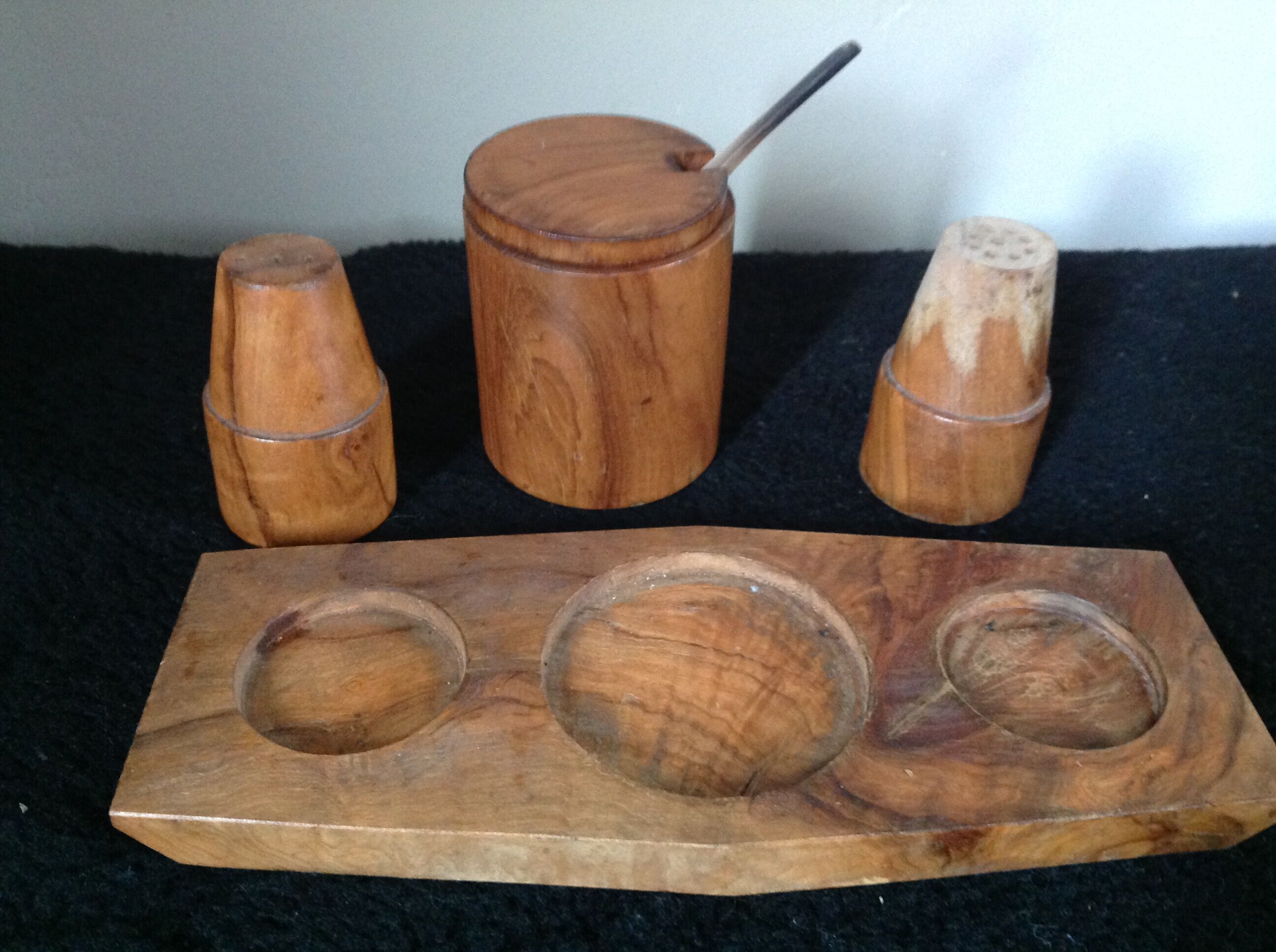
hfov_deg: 52.7
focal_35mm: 35
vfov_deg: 40.6
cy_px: 476
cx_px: 638
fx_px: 1288
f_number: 2.4
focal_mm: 4.28
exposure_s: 1/15
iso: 500
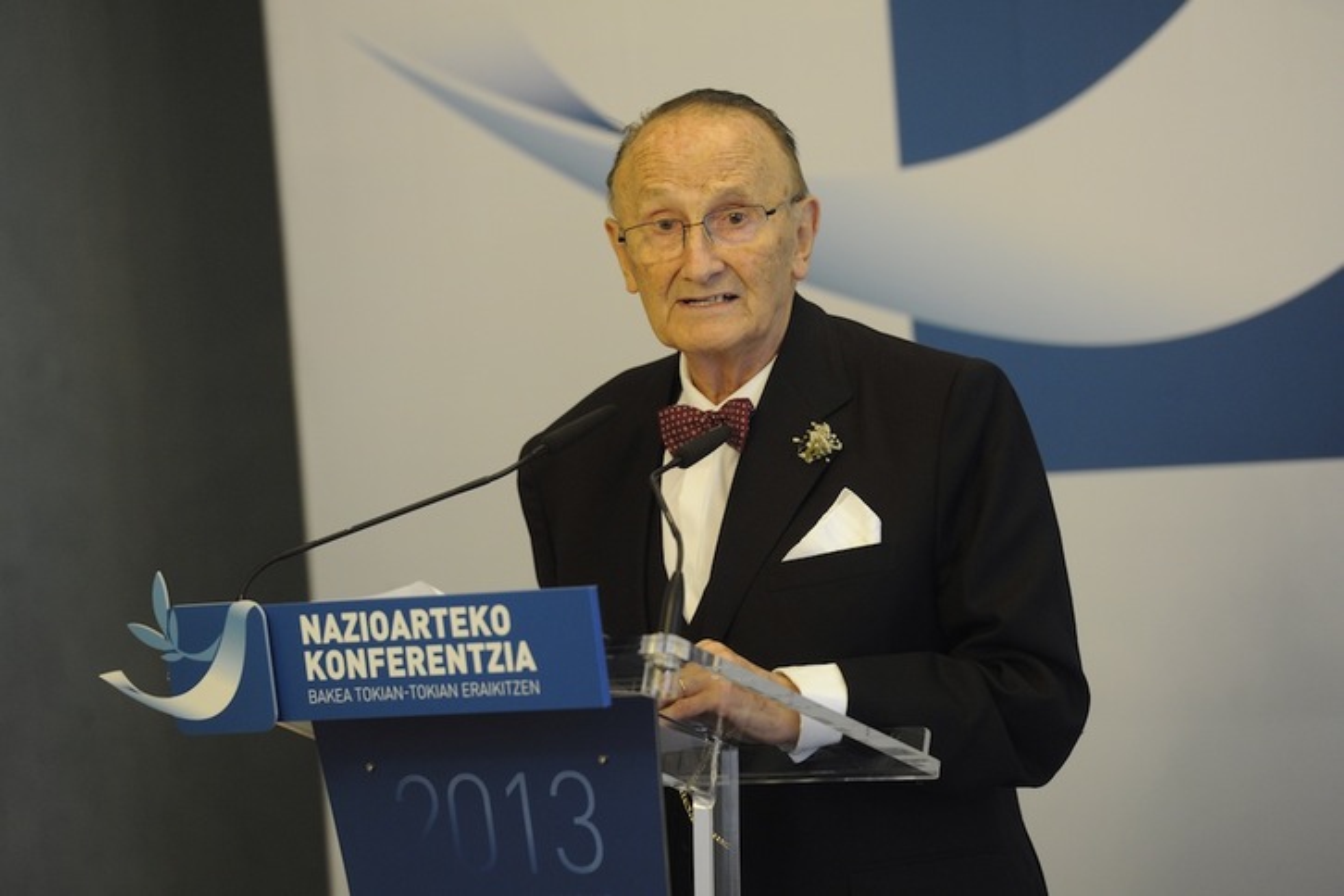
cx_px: 672
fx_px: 7466
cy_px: 448
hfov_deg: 10.3
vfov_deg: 6.9
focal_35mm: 200
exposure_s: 1/40
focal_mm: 200
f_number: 3.5
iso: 2000
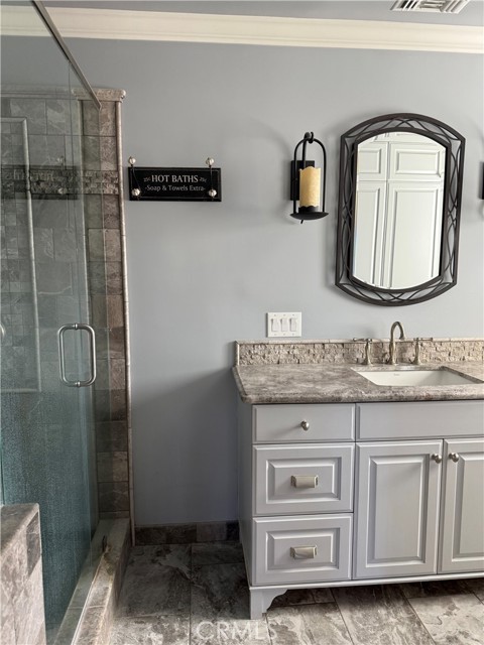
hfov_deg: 56.8
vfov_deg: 71.6
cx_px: 242
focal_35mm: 24
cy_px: 322
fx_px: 447
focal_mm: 6.76
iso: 200
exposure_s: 1/82
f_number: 1.78
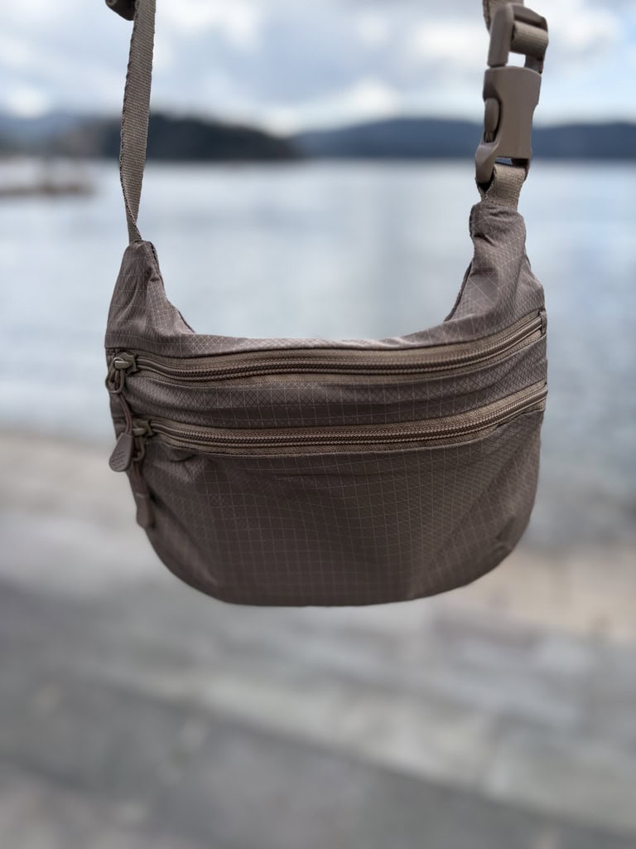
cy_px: 424
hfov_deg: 53.1
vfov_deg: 67.3
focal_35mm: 26
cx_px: 318
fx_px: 637
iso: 50
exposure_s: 1/1751
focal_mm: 6
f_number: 1.6
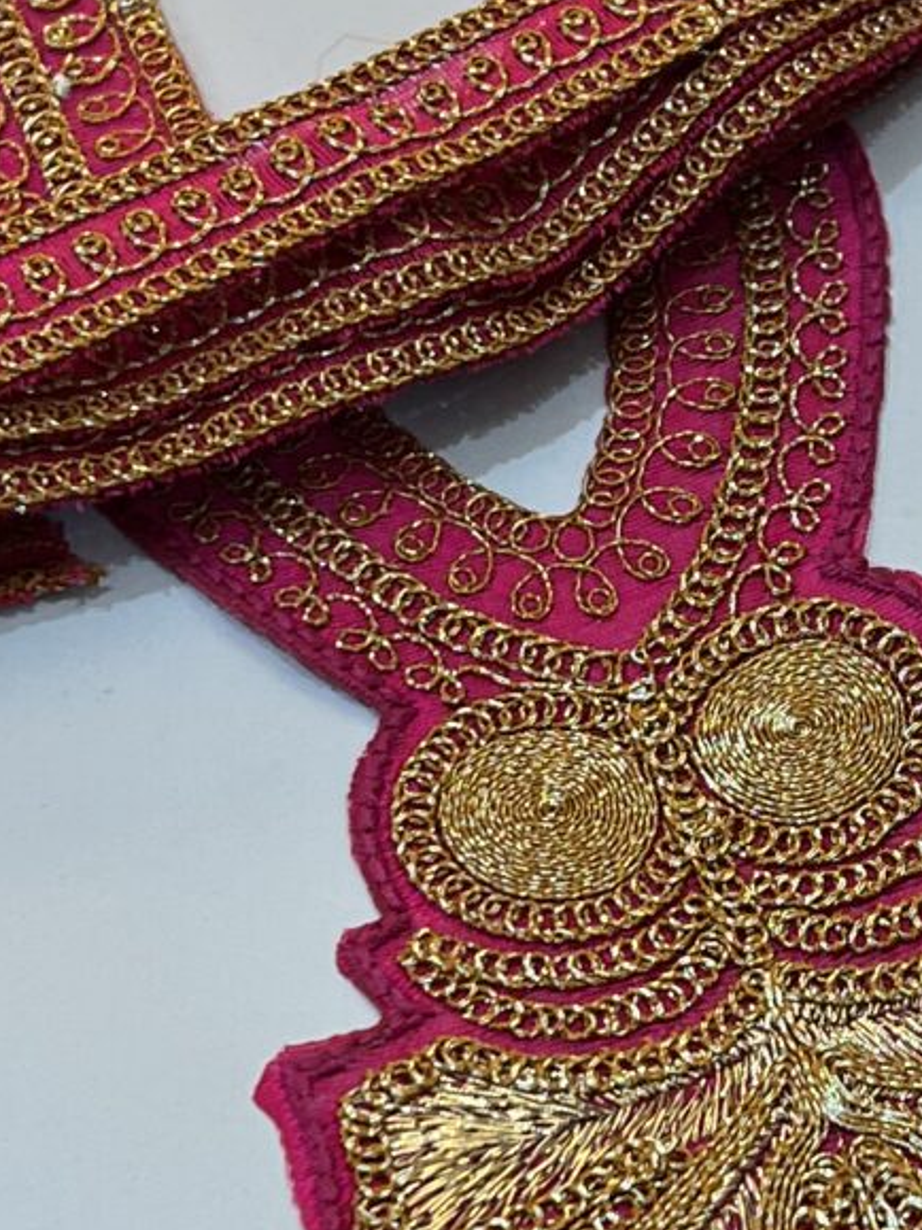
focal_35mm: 115
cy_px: 724
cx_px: 807
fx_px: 4086
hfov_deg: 12.8
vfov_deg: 17.1
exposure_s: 1/100
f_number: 1.5
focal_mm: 5.7
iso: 125
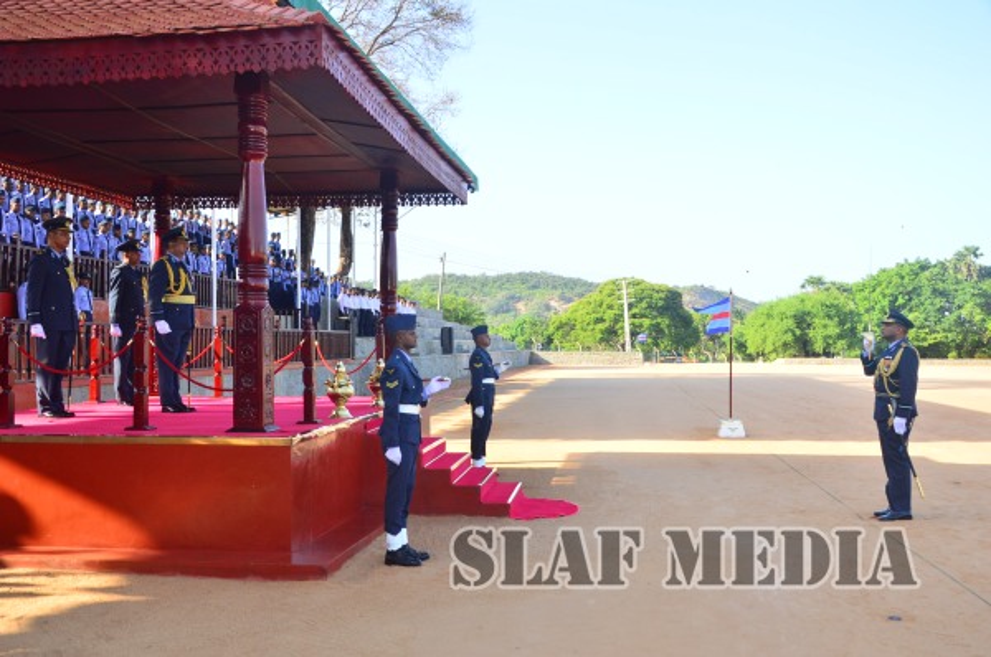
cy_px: 328
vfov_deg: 39.8
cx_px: 496
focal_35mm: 33
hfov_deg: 57.3
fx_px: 907
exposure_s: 1/160
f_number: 8
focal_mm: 22
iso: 200
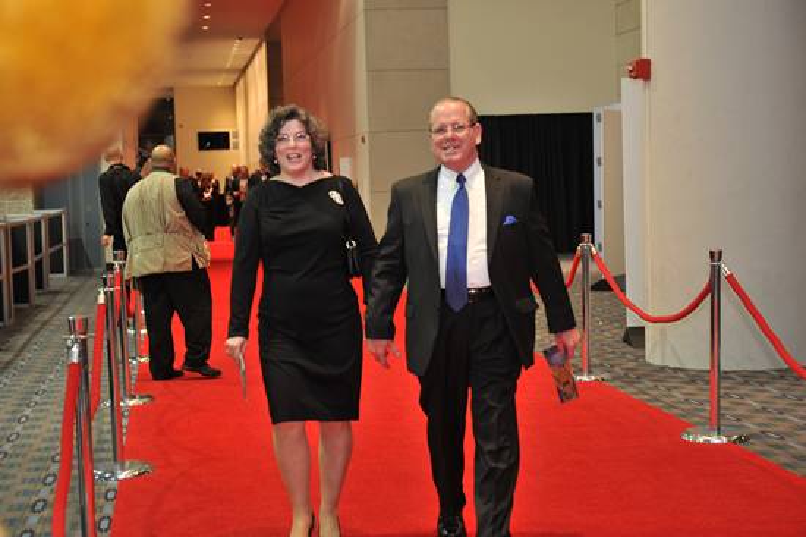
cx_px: 403
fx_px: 1566
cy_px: 268
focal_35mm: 70
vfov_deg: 19.4
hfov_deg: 28.9
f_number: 4.5
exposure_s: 1/125
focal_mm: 70
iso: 1600
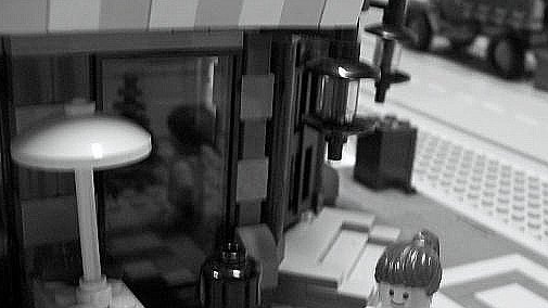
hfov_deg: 38.4
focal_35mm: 54
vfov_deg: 21.7
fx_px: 785
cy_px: 279
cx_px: 320
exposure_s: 1/15
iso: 160
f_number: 2.7
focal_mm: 6
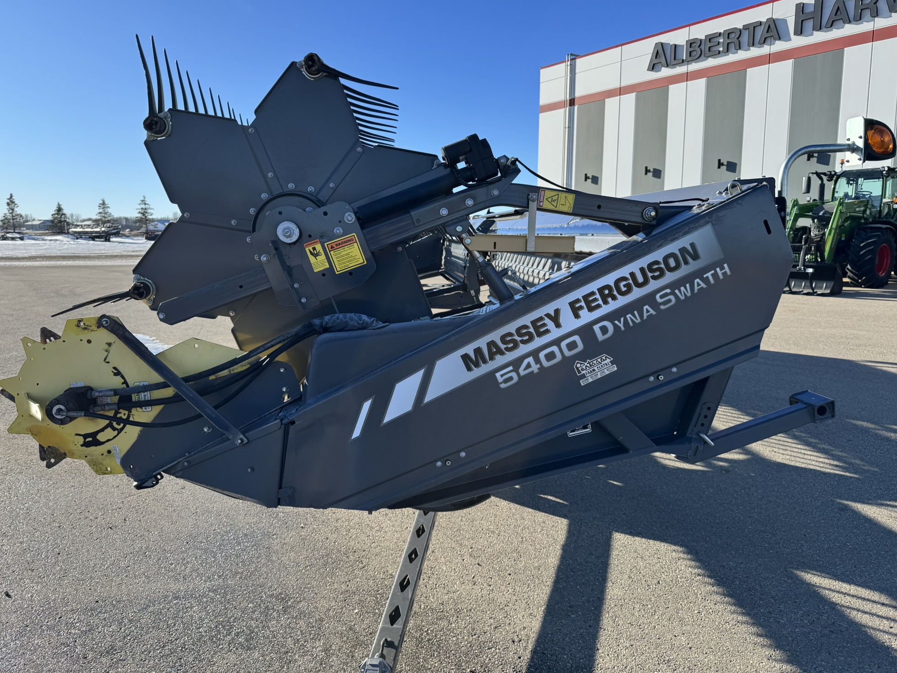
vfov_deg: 54.9
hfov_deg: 69.4
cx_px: 457
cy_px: 324
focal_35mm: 25
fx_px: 648
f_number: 1.78
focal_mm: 6.76
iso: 80
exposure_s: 1/2415
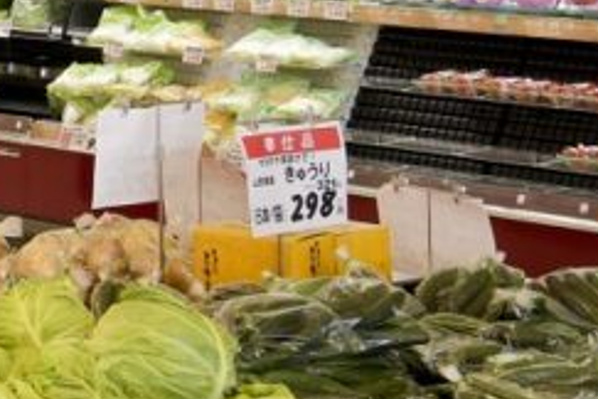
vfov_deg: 8.4
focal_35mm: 160
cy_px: -163
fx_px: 2658
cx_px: -546
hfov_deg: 11.7
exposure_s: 1/6
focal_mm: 38
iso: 100
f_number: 18
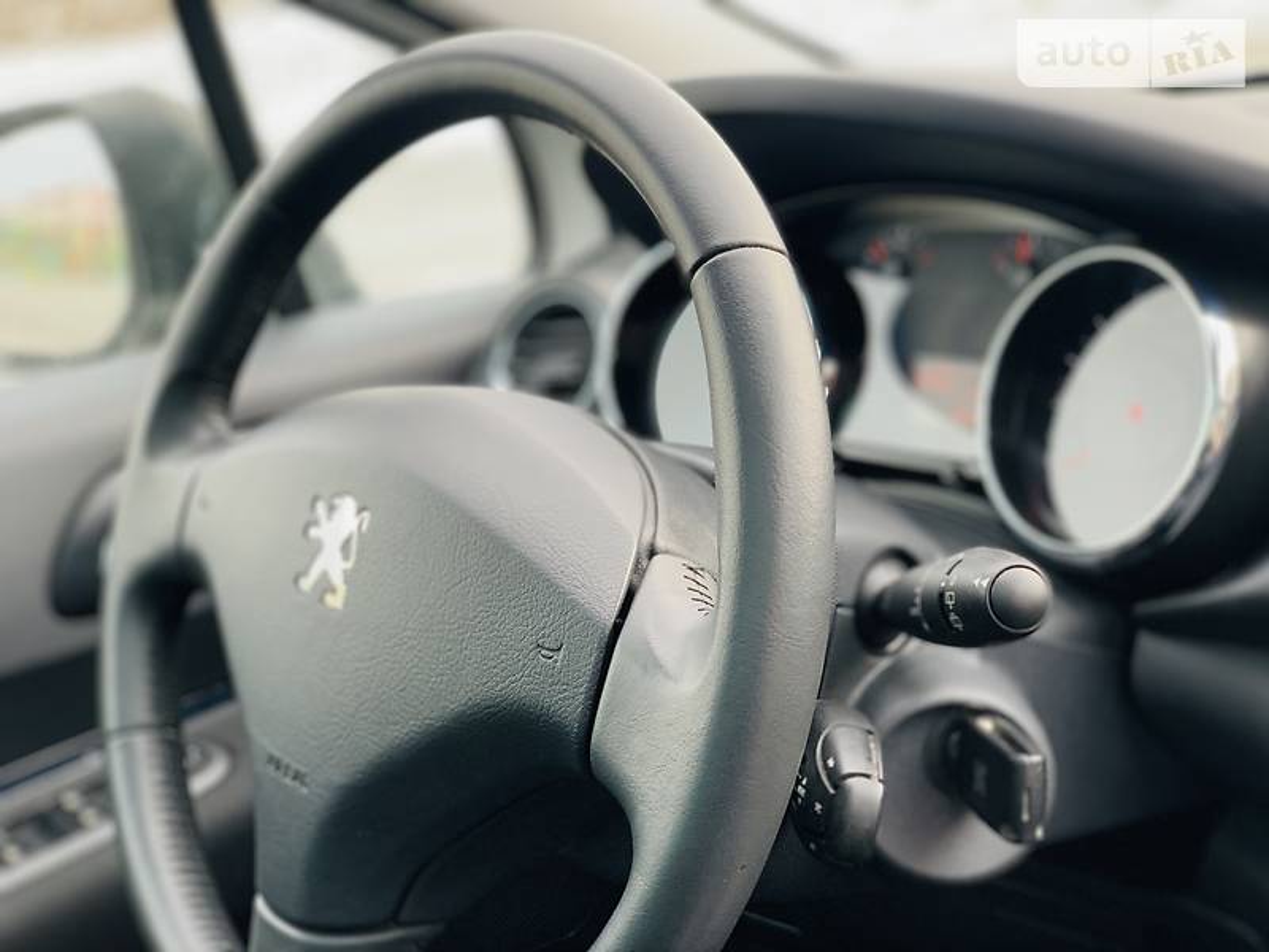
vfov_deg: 28.0
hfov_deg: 36.8
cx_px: 634
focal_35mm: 52
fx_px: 1906
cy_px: 476
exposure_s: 1/122
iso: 40
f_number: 2.4
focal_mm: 6
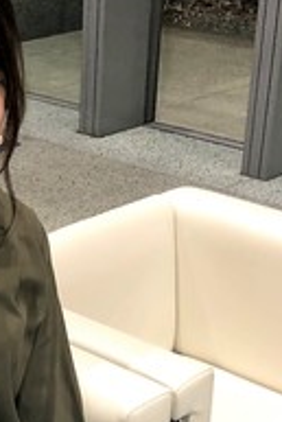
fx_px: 833
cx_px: -42
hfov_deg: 18.4
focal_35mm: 71
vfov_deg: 28.3
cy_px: 260
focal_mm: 3.99
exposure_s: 1/17
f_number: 1.8
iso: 100
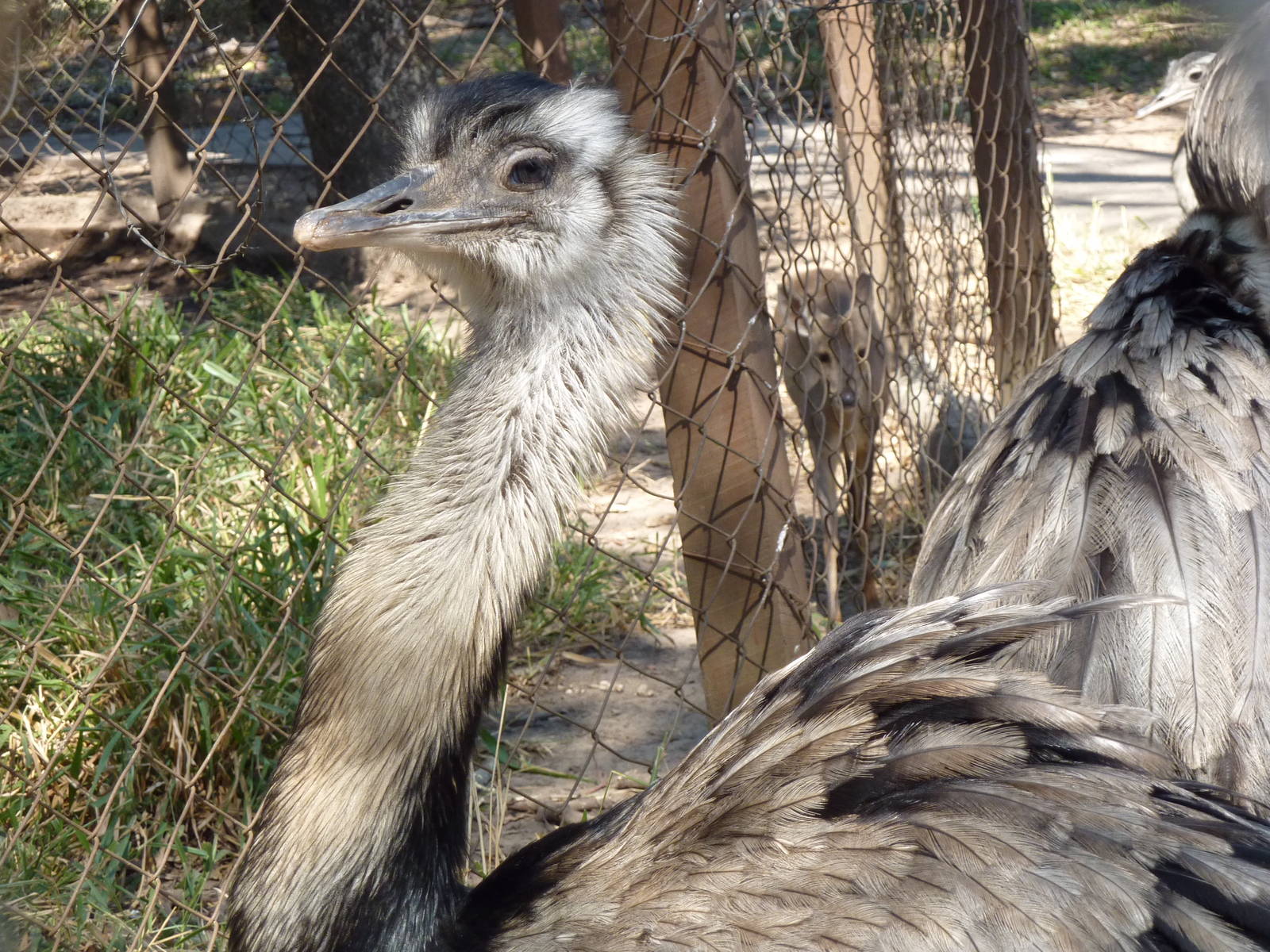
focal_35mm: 119
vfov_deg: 12.5
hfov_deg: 16.6
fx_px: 4366
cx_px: 635
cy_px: 476
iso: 160
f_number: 4.4
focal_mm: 19.5
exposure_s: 1/250
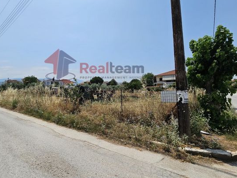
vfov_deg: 74.6
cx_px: 94
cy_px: 82
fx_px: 116
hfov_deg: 89.8
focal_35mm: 17
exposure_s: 1/5144
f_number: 2.2
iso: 50
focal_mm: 2.2
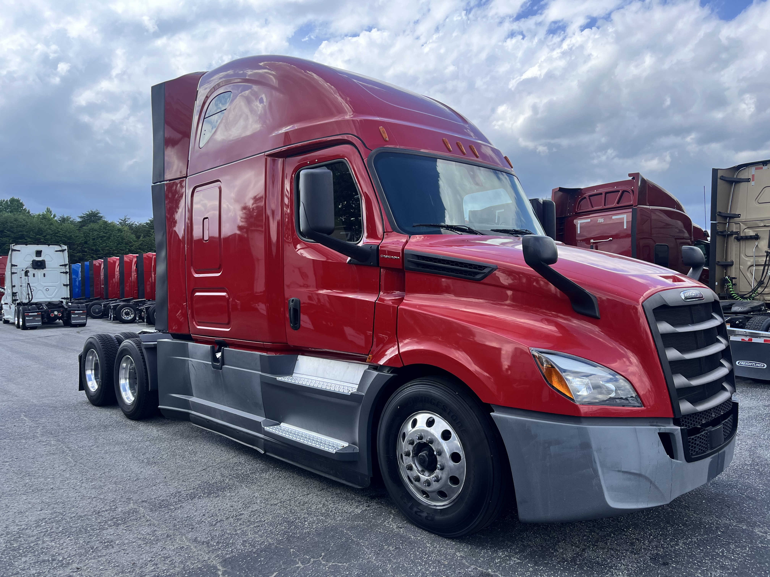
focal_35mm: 26
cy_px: 288
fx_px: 578
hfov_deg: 67.3
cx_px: 385
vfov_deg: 53.1
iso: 50
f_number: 1.6
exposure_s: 1/1497
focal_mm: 5.1
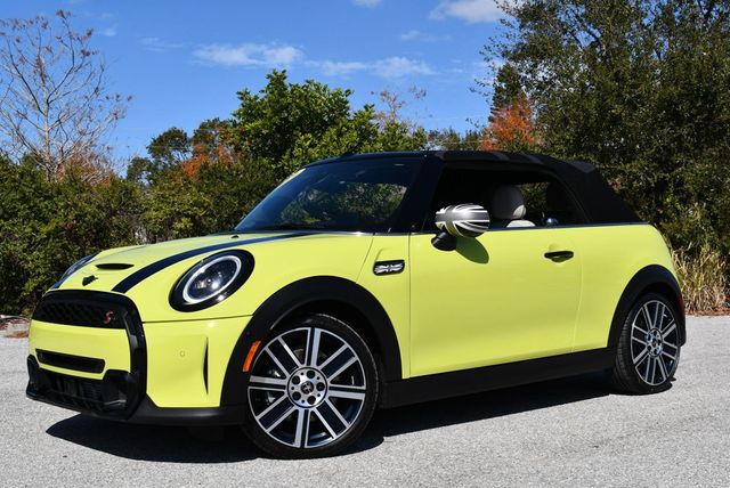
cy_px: 244
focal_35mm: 48
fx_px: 974
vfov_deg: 28.1
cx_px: 365
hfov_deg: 41.1
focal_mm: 24
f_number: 10
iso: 100
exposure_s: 1/400
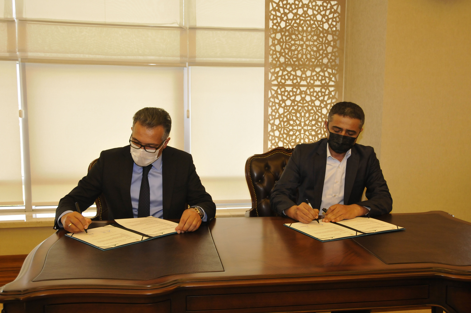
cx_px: 236
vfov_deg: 34.1
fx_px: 510
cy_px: 156
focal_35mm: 39
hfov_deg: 49.6
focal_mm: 26
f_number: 4
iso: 1000
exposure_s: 1/200
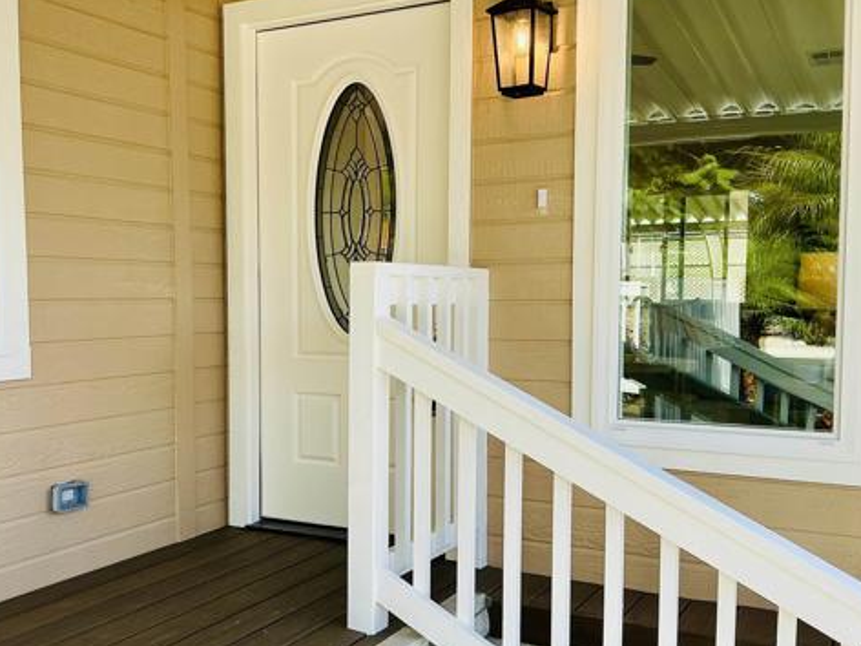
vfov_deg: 37.7
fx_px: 945
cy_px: 365
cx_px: 356
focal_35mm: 38
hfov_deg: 48.8
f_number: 1.8
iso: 25
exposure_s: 1/272
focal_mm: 3
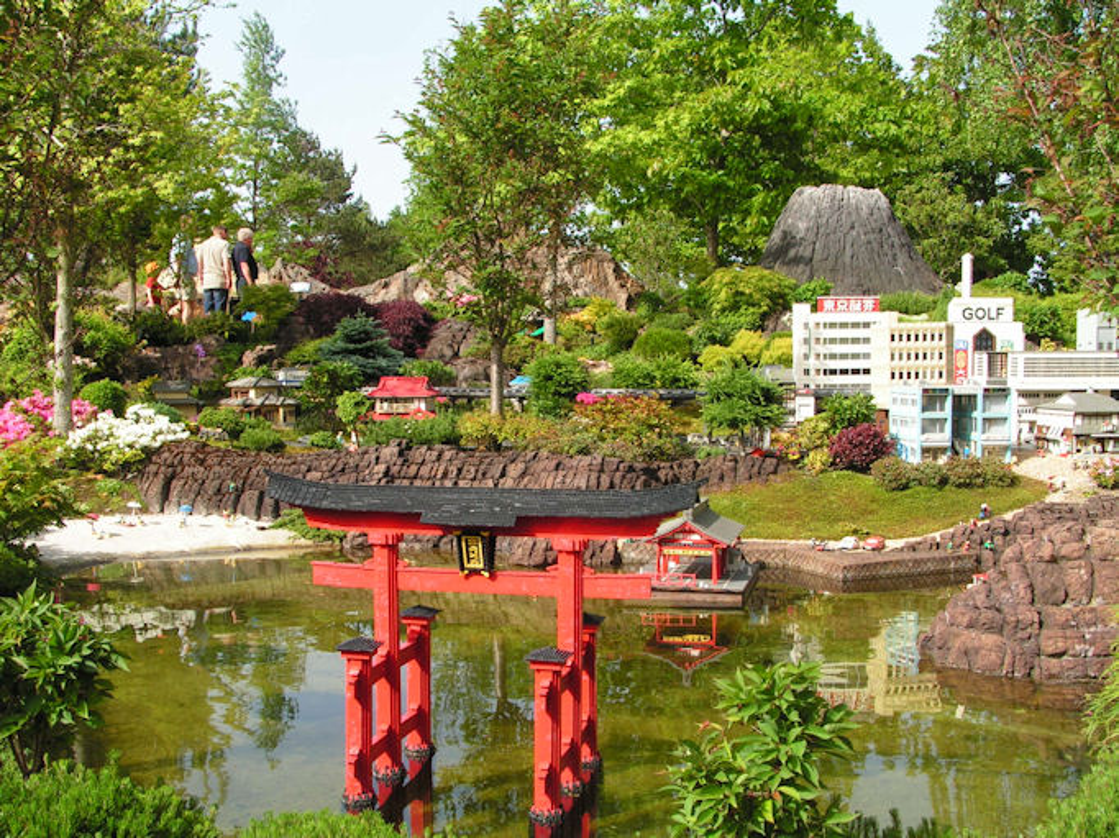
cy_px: 419
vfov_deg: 34.3
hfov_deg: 44.8
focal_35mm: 42
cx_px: 560
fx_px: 1357
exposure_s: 1/125
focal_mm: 7.1
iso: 50
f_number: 5.6
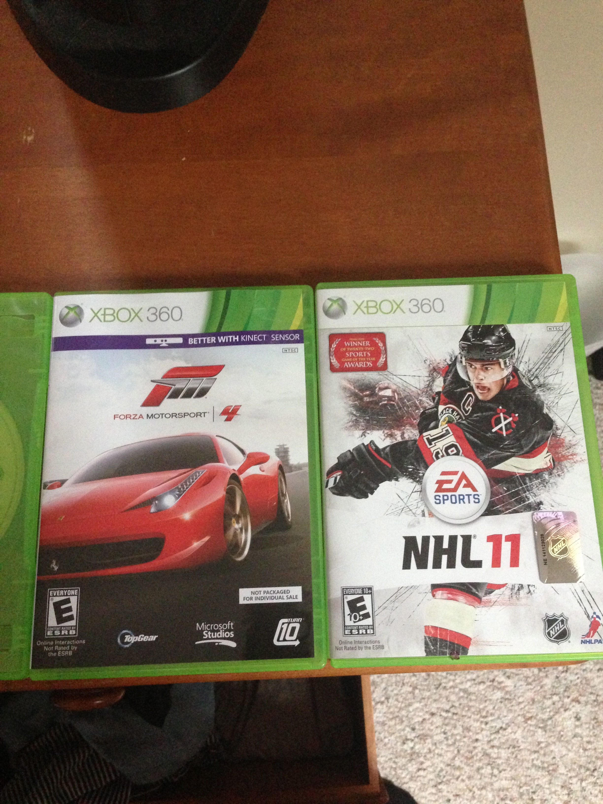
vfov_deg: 55.4
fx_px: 766
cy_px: 402
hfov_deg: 42.9
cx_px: 302
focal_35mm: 33
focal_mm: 4.13
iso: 640
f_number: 2.4
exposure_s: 1/15
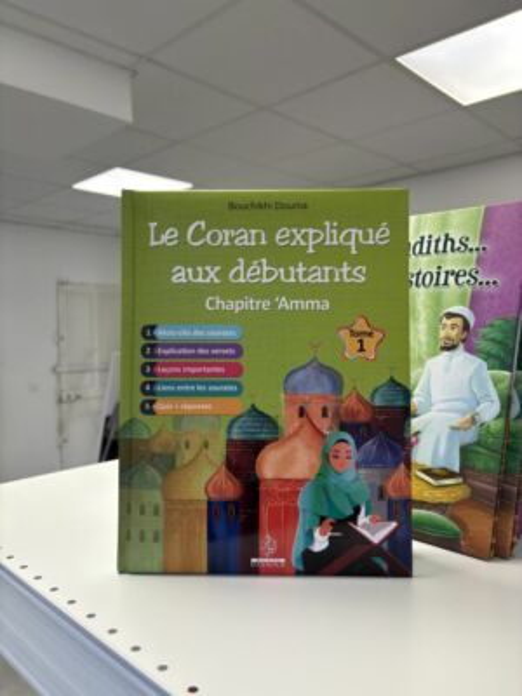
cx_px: 261
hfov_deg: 53.1
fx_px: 523
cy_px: 348
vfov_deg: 67.3
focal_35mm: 26
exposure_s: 1/100
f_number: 1.6
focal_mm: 5.96
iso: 80
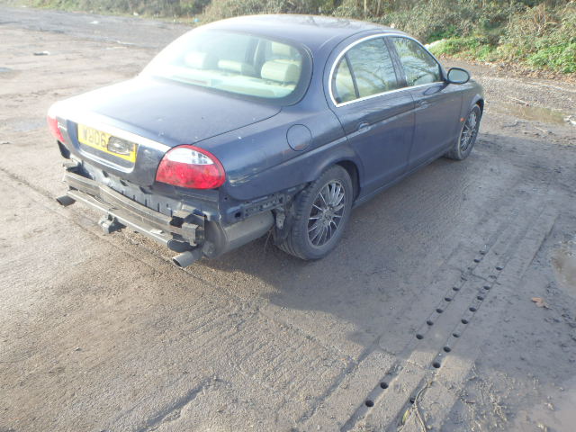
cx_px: 288
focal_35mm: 28
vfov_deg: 49.7
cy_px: 216
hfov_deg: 63.4
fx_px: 466
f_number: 3.9
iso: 125
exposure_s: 1/125
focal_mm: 5
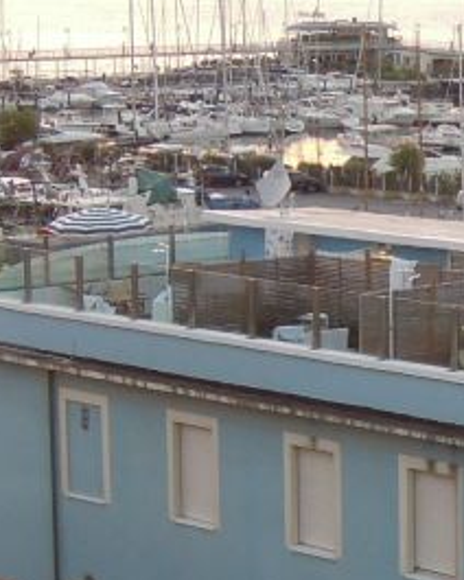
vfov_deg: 11.3
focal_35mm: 170
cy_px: 453
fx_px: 2918
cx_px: 648
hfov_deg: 8.9
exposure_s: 1/80
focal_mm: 8.1
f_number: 3.5
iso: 160
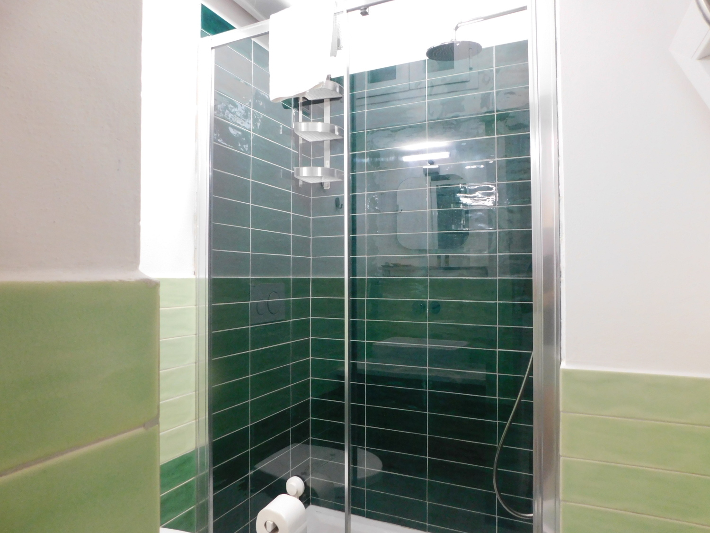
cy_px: 266
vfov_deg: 58.9
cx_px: 355
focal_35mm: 23
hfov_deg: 73.9
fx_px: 472
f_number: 3
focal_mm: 4
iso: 400
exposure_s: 1/30
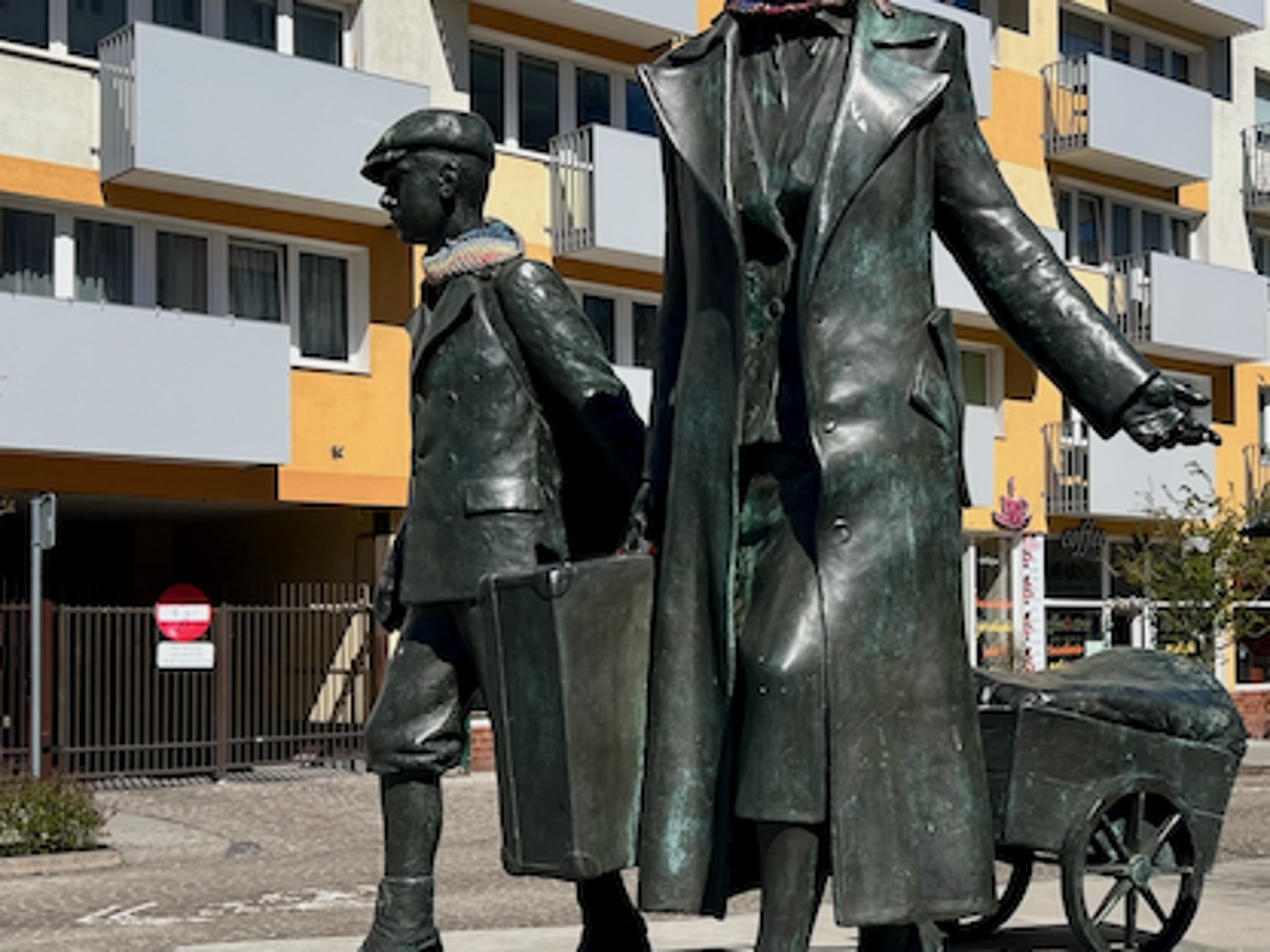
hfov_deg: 38.0
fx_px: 1834
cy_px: 574
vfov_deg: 29.0
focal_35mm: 50
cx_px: 794
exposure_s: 1/5319
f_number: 1.5
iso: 50
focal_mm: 5.7
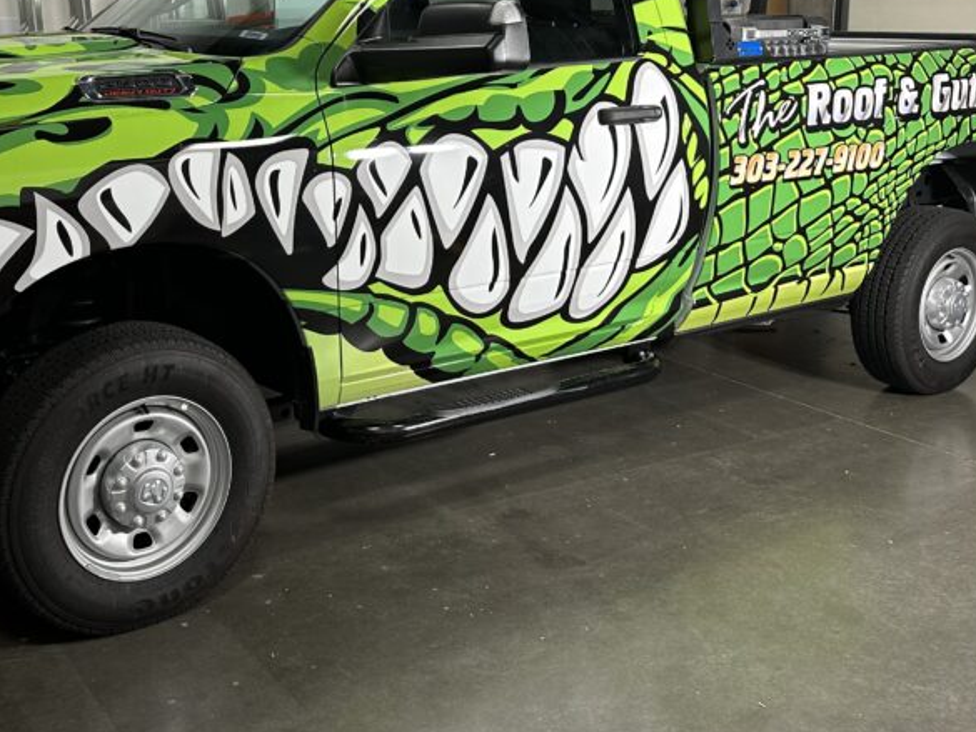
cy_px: 188
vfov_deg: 33.7
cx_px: 332
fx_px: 1184
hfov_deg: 44.2
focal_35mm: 42
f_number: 1.78
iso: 125
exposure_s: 1/60
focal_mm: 6.86
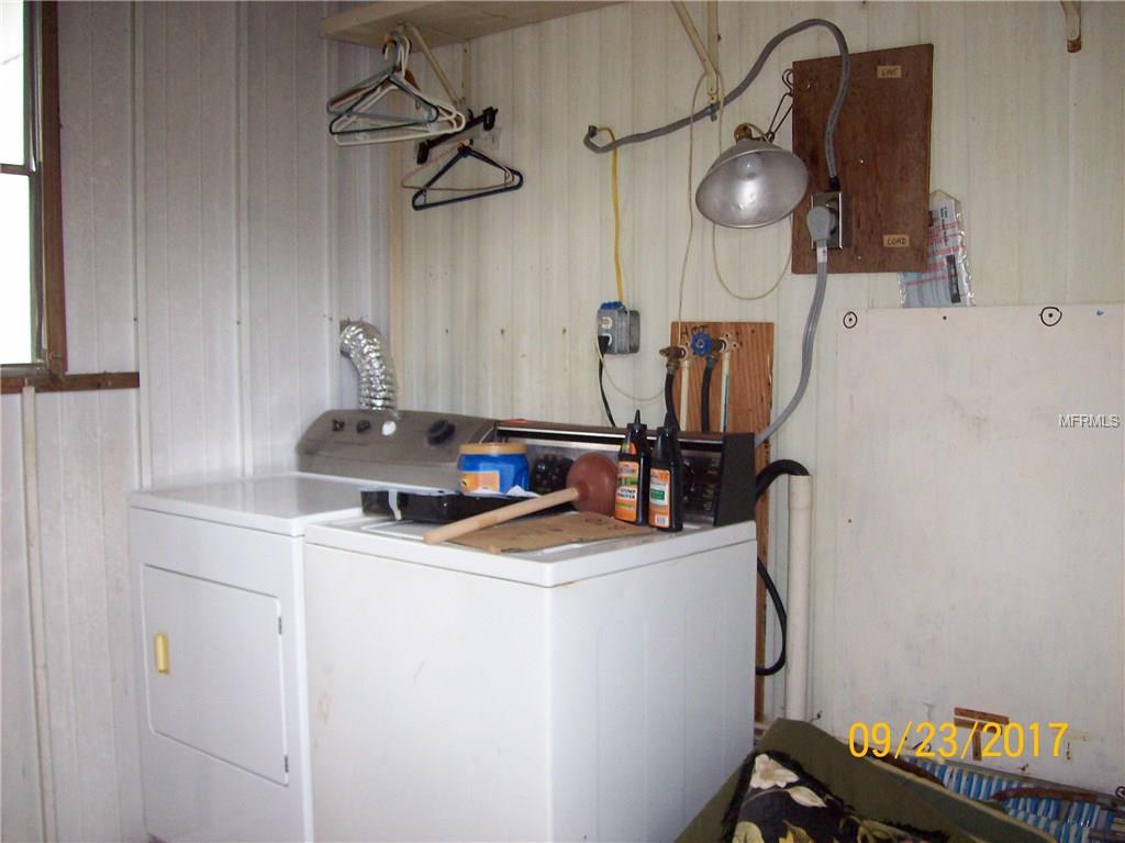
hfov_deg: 51.4
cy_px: 422
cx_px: 562
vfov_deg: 39.6
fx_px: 1169
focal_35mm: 36
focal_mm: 6
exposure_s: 1/103
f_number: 2.7
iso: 140
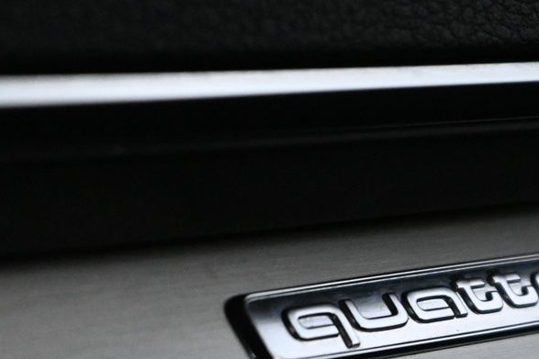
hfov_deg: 9.9
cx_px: 456
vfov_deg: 6.6
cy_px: 253
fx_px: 3098
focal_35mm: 207
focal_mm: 50
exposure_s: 1/80
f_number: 6.3
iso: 5000
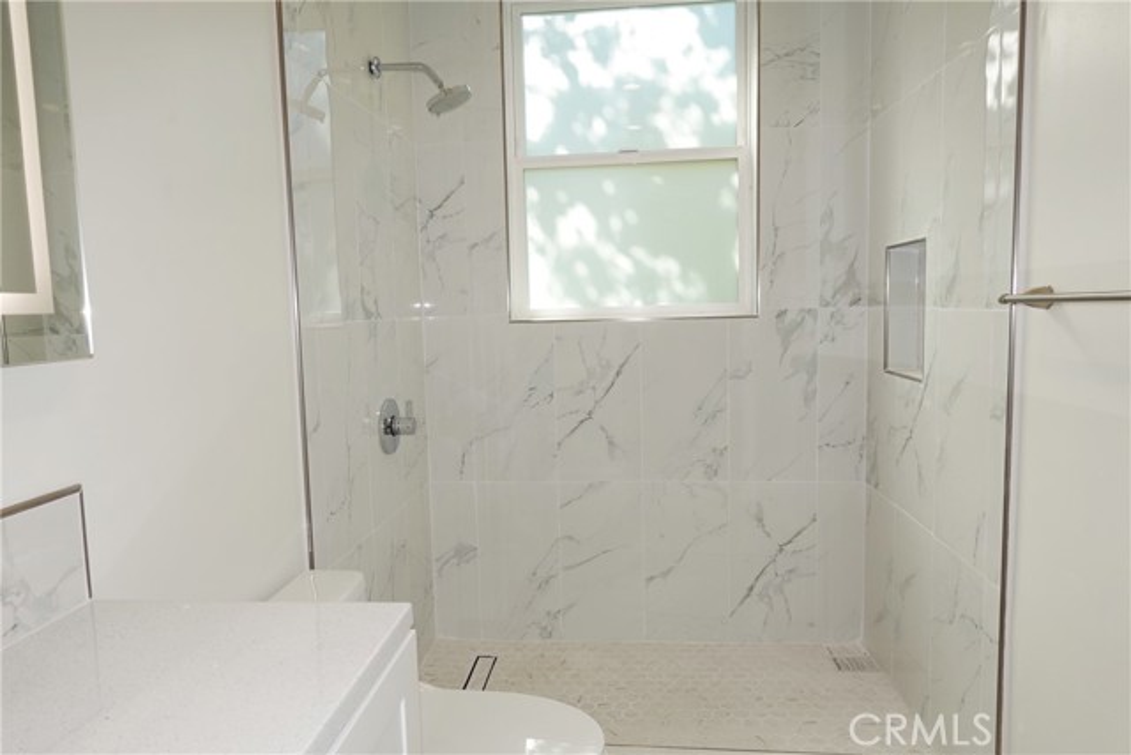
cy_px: 378
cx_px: 566
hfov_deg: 73.7
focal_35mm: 24
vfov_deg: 53.2
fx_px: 754
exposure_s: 1/160
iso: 100
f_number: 2.8
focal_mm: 9
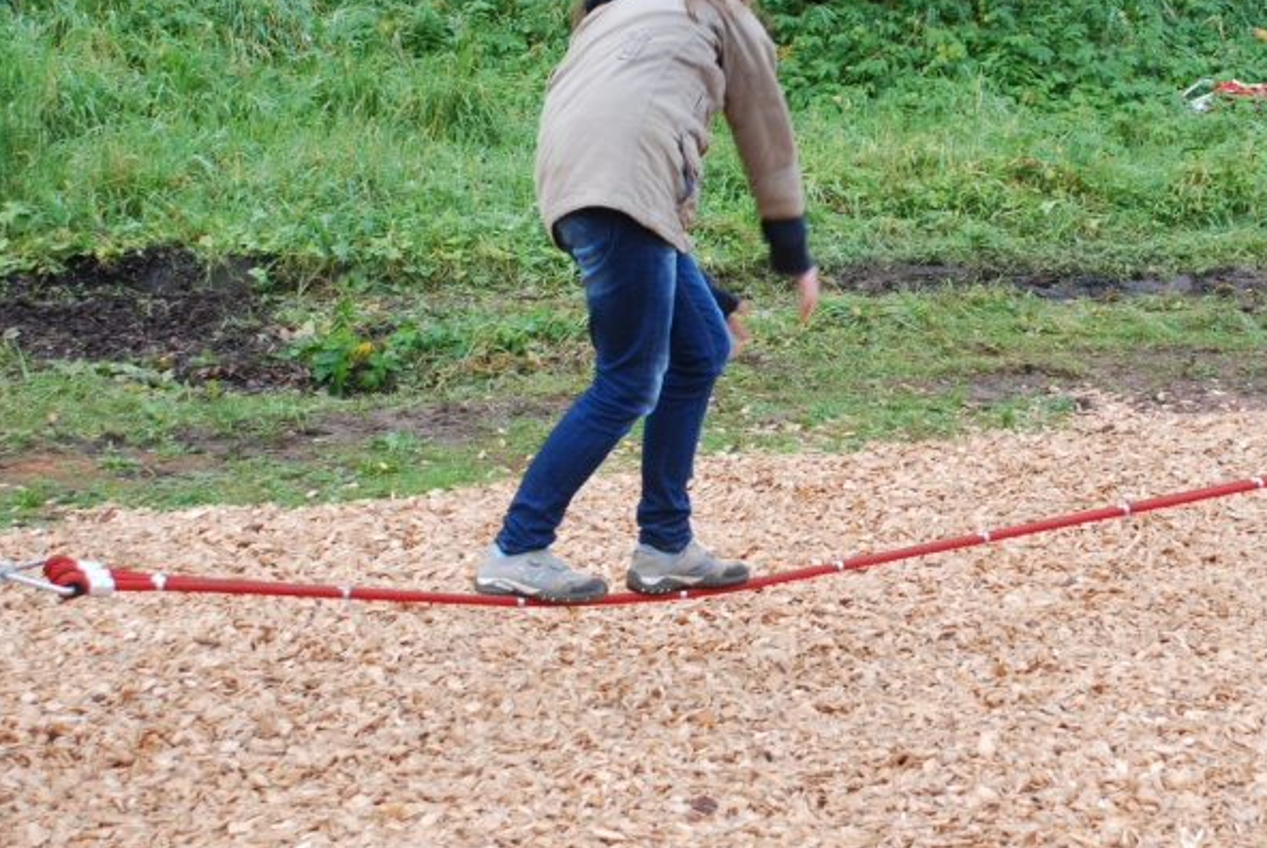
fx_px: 3201
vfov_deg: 15.0
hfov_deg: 22.3
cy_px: 194
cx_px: 843
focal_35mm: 91
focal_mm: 35
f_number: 5
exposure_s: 1/100
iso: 200
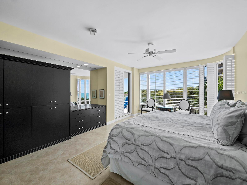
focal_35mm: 14
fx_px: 100
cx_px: 124
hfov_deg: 102.0
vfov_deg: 85.7
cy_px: 92
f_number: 13
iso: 320
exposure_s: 1/10
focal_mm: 7
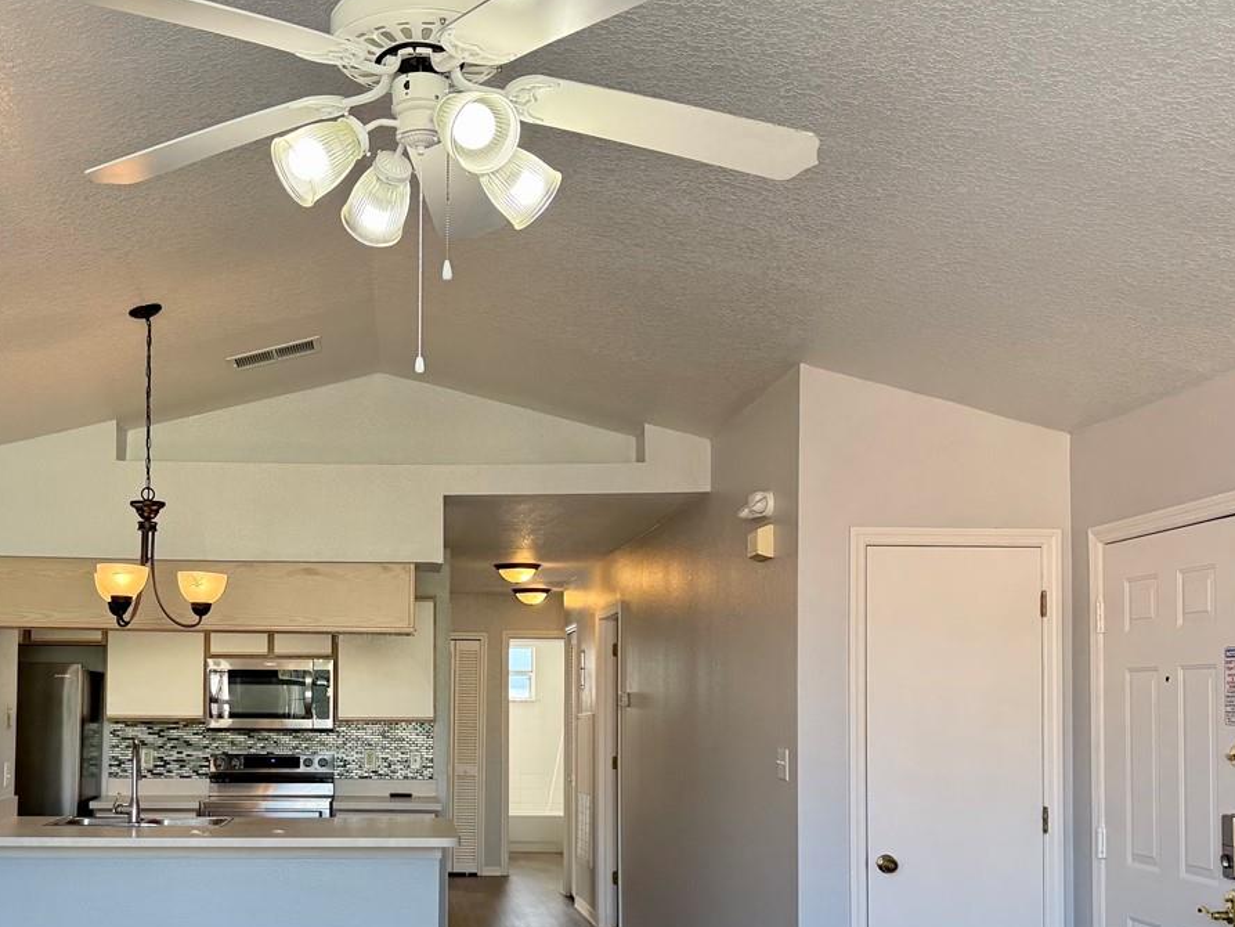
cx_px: 366
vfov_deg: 33.2
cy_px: 636
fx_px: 1534
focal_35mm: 43
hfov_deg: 42.9
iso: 125
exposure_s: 1/232
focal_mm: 6.76
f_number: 1.78
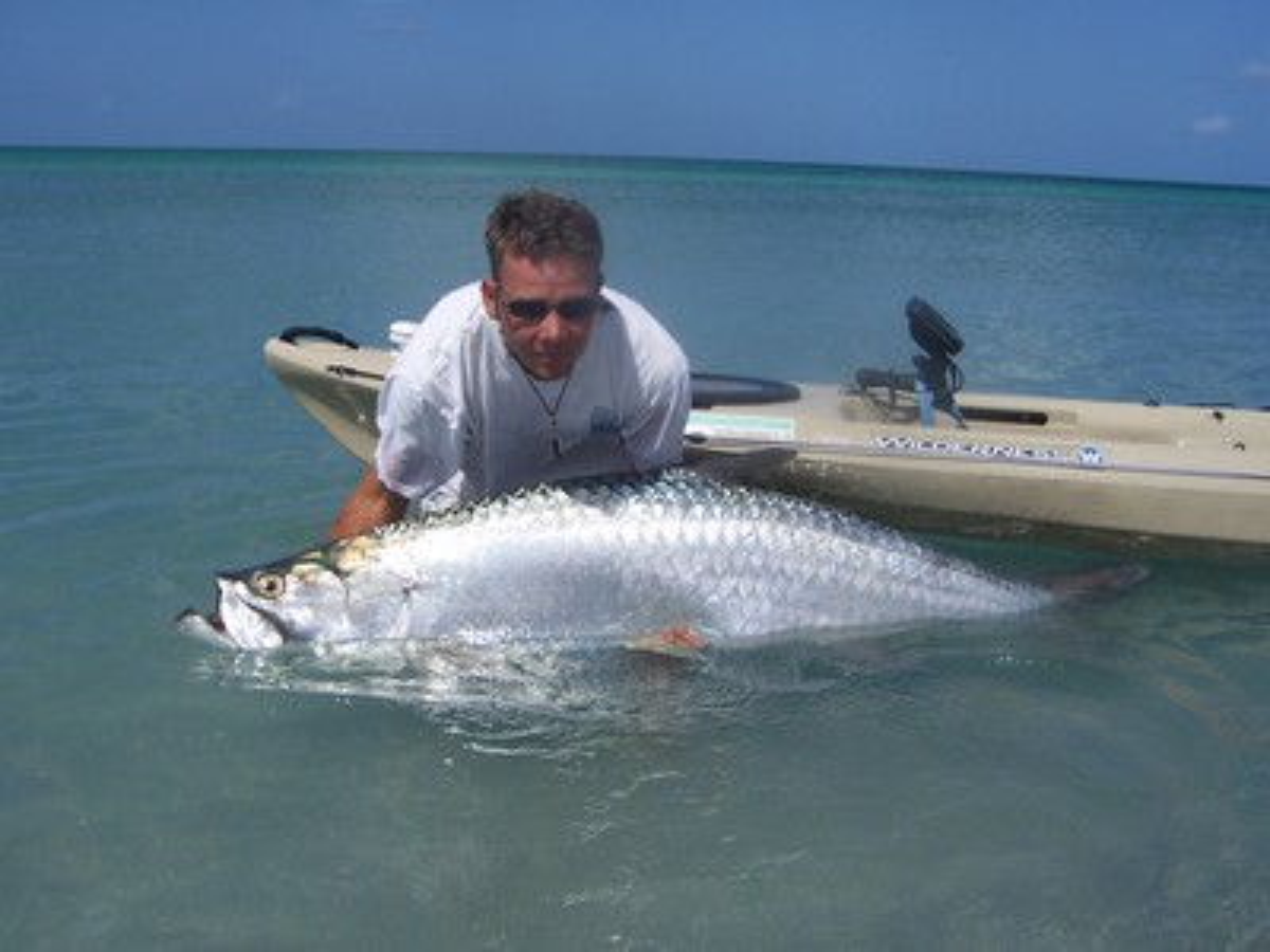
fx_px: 1247
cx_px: 635
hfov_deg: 54.0
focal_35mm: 34
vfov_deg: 41.8
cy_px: 476
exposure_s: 1/1000
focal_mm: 5.6
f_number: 5.6
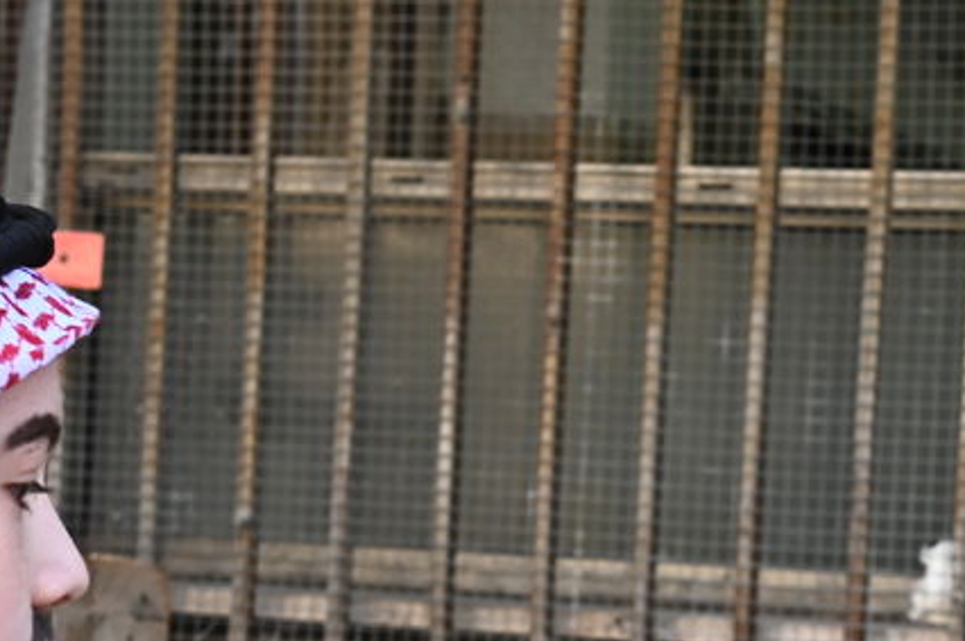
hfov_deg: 13.8
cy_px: 829
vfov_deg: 9.1
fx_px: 3963
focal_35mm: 148
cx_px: 800
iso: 400
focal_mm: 45
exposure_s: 1/200
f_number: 6.3
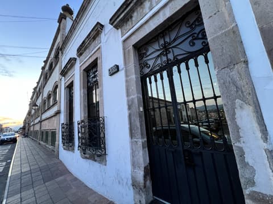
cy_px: 102
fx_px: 103
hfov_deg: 106.2
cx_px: 136
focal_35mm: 13
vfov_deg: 89.9
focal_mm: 1.57
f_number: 1.8
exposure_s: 1/74
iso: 250
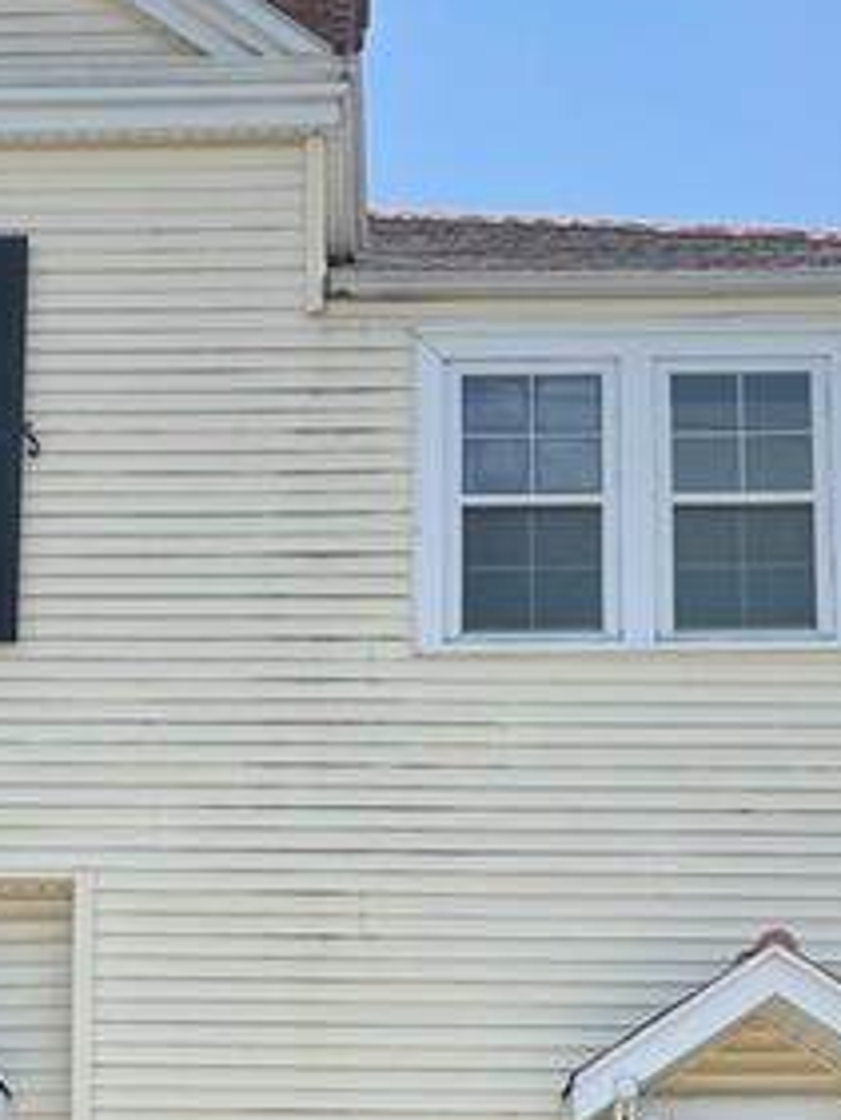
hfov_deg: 20.7
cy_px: 1236
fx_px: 2298
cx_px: 295
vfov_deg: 25.4
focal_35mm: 71
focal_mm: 4.2
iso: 32
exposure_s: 1/3509
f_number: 1.6
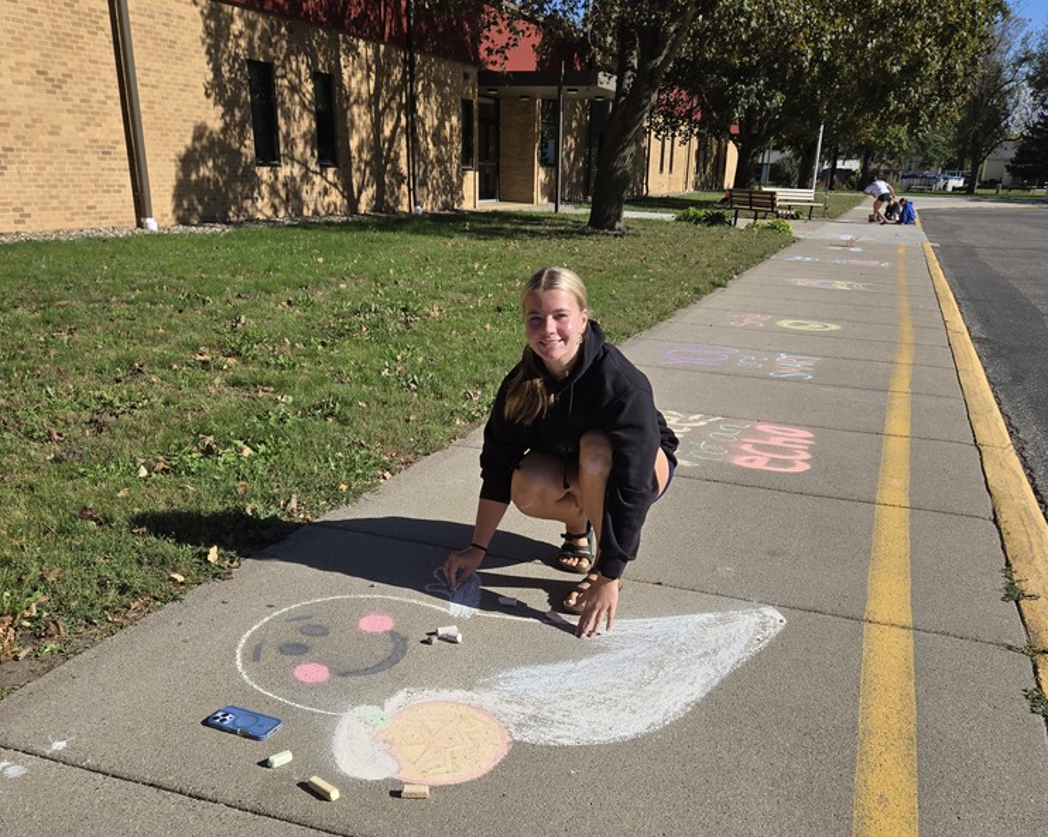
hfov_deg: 57.2
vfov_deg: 46.3
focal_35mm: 31
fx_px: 961
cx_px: 525
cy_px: 563
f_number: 1.8
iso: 25
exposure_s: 1/2579
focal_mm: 5.4
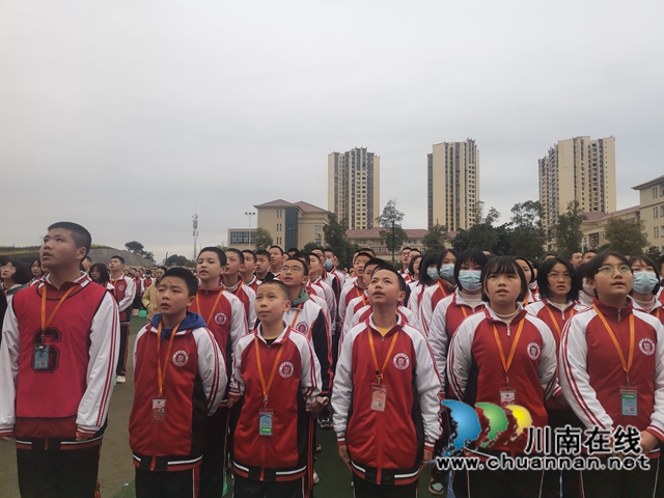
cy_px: 249
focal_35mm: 26
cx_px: 332
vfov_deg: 53.1
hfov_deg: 67.3
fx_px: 499
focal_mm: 4.75
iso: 80
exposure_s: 1/100
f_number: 1.8
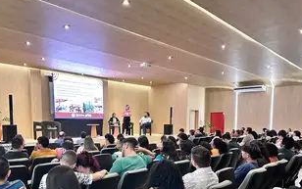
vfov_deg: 37.4
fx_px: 272
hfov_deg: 57.6
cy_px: 142
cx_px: 120
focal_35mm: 33
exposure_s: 1/60
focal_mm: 6.86
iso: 640
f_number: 1.78
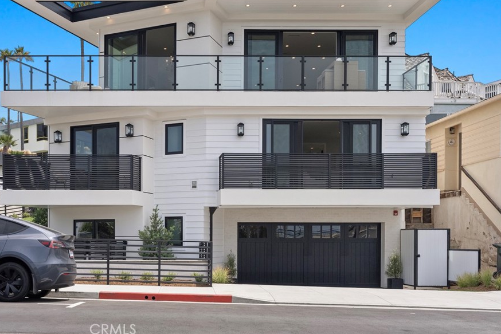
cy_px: 142
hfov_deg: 47.3
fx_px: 571
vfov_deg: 32.6
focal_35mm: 41
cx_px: 222
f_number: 9
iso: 640
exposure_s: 1/1250
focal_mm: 35
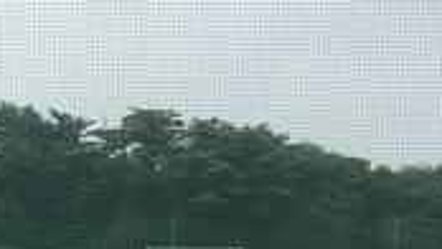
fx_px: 1407
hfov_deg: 17.6
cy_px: 525
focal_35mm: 120
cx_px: 53
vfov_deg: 9.4
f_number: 2.2
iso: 32
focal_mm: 4.15
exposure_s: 1/2326
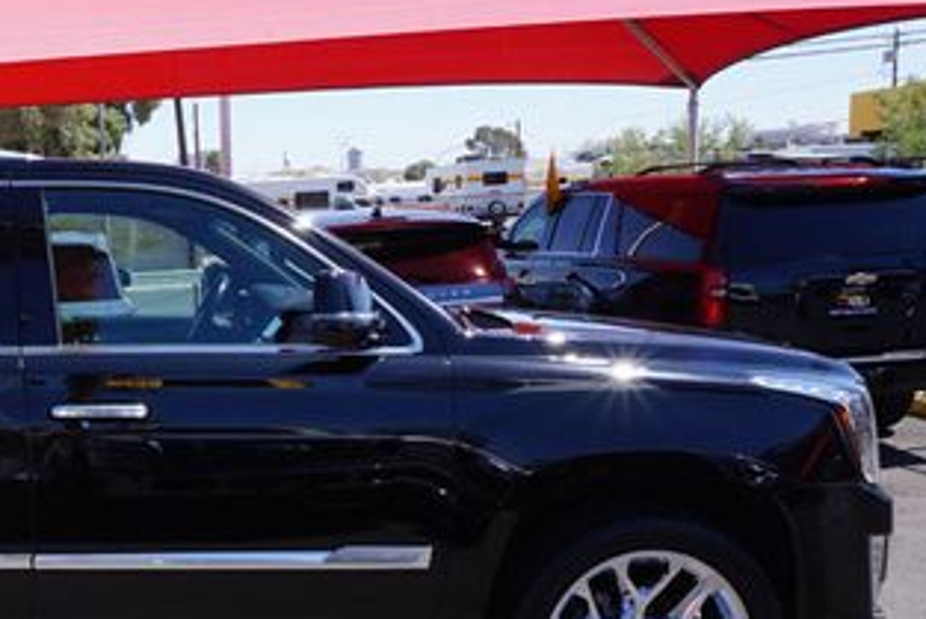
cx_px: 44
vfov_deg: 27.2
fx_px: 1261
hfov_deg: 37.0
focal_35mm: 49
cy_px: 450
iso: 100
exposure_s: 1/80
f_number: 11
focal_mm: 16
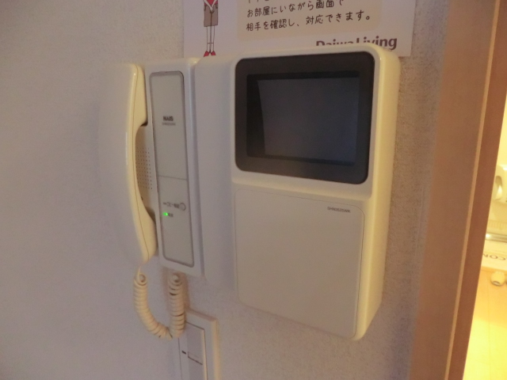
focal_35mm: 24
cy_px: 190
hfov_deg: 71.6
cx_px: 254
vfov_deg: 56.8
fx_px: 352
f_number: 3.2
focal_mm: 4.3
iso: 800
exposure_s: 1/13
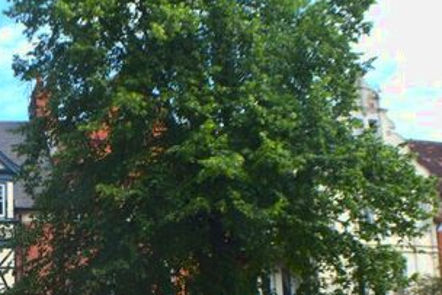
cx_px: -13
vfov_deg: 17.3
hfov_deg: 25.2
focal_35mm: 76
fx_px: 934
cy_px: 329
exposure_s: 1/250
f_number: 10
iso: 400
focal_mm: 22
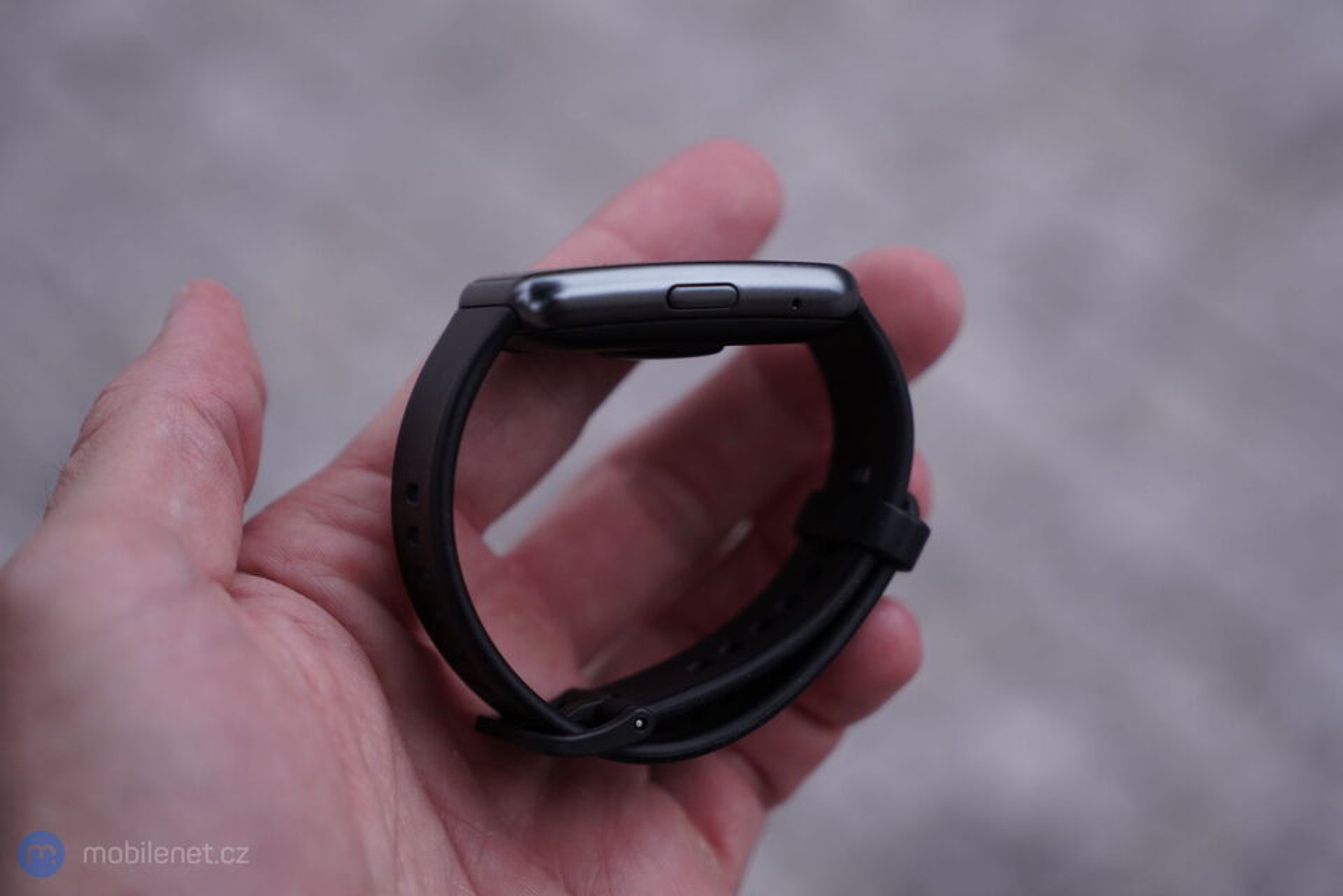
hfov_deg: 28.8
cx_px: 672
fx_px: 2611
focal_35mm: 70
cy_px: 448
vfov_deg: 19.5
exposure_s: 1/400
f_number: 4
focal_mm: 70
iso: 2000
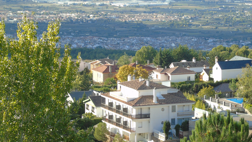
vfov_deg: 7.2
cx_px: 154
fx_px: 1123
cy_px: 90
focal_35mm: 168
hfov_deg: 12.8
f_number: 4.6
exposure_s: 1/160
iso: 80
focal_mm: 22
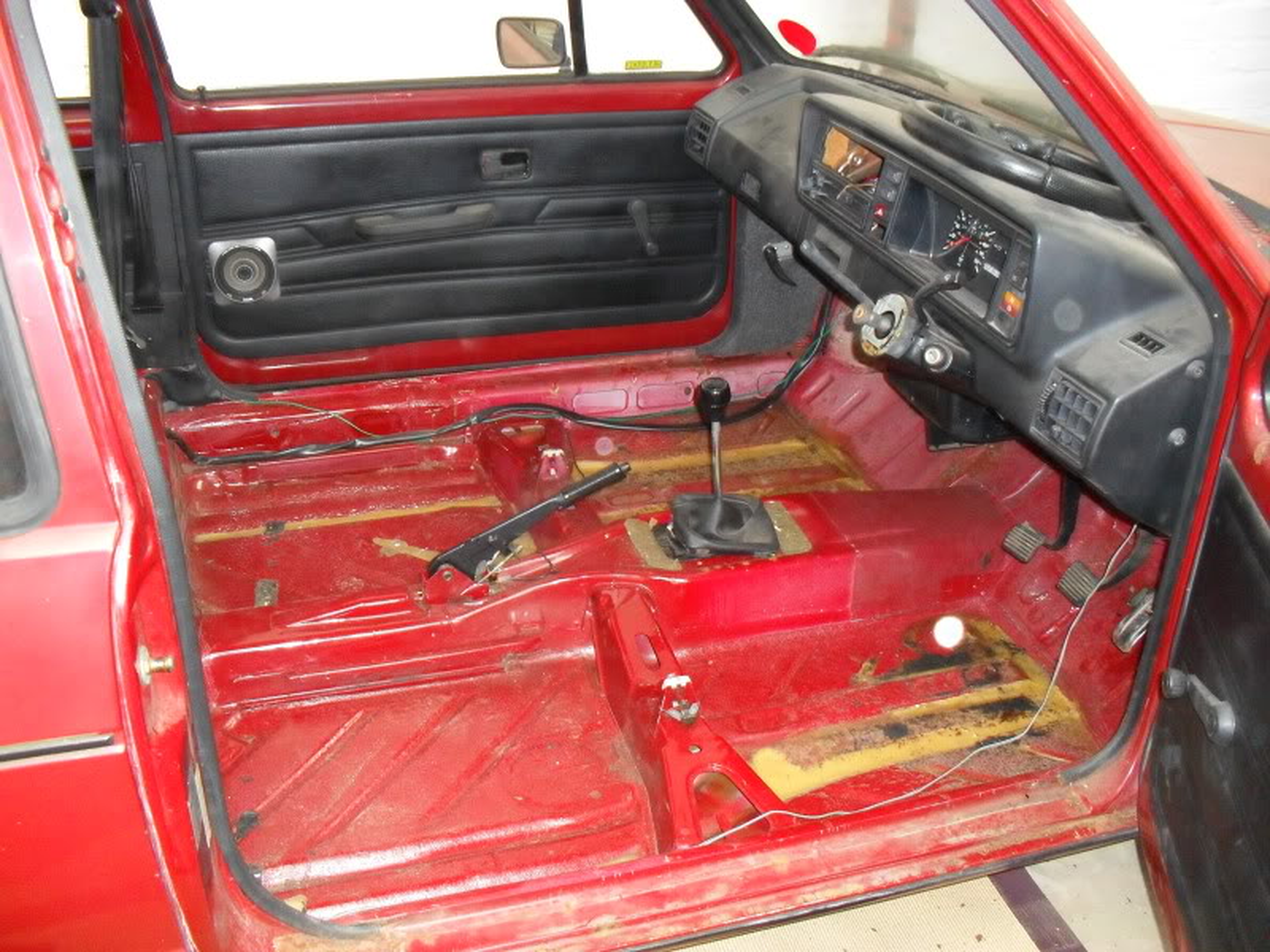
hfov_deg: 52.6
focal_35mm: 35
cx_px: 635
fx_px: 1284
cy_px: 476
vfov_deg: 40.7
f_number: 3.2
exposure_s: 1/45
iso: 320
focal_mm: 6.3
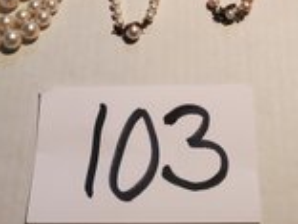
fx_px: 491
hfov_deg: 33.6
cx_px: 182
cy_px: -7
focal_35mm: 57
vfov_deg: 24.4
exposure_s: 1/40
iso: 200
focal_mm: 4.3
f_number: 1.5
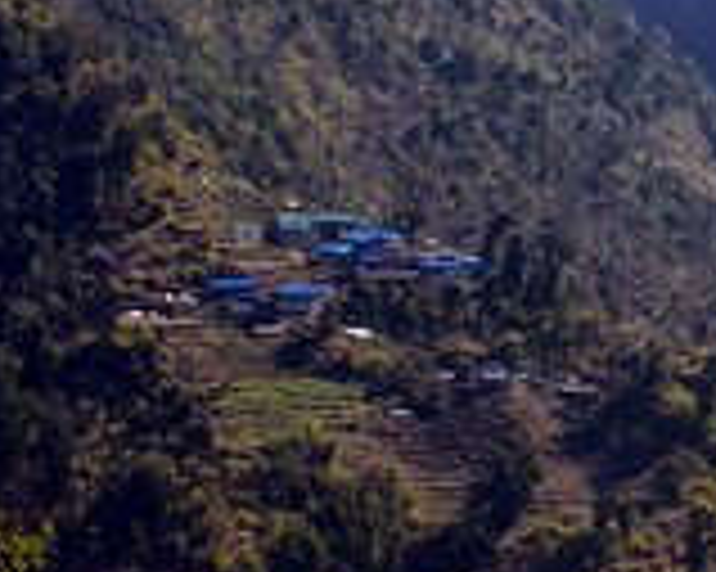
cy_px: -581
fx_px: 4193
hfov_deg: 9.1
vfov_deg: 7.5
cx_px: 1500
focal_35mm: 198
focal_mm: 28
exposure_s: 1/100
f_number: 6.3
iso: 100
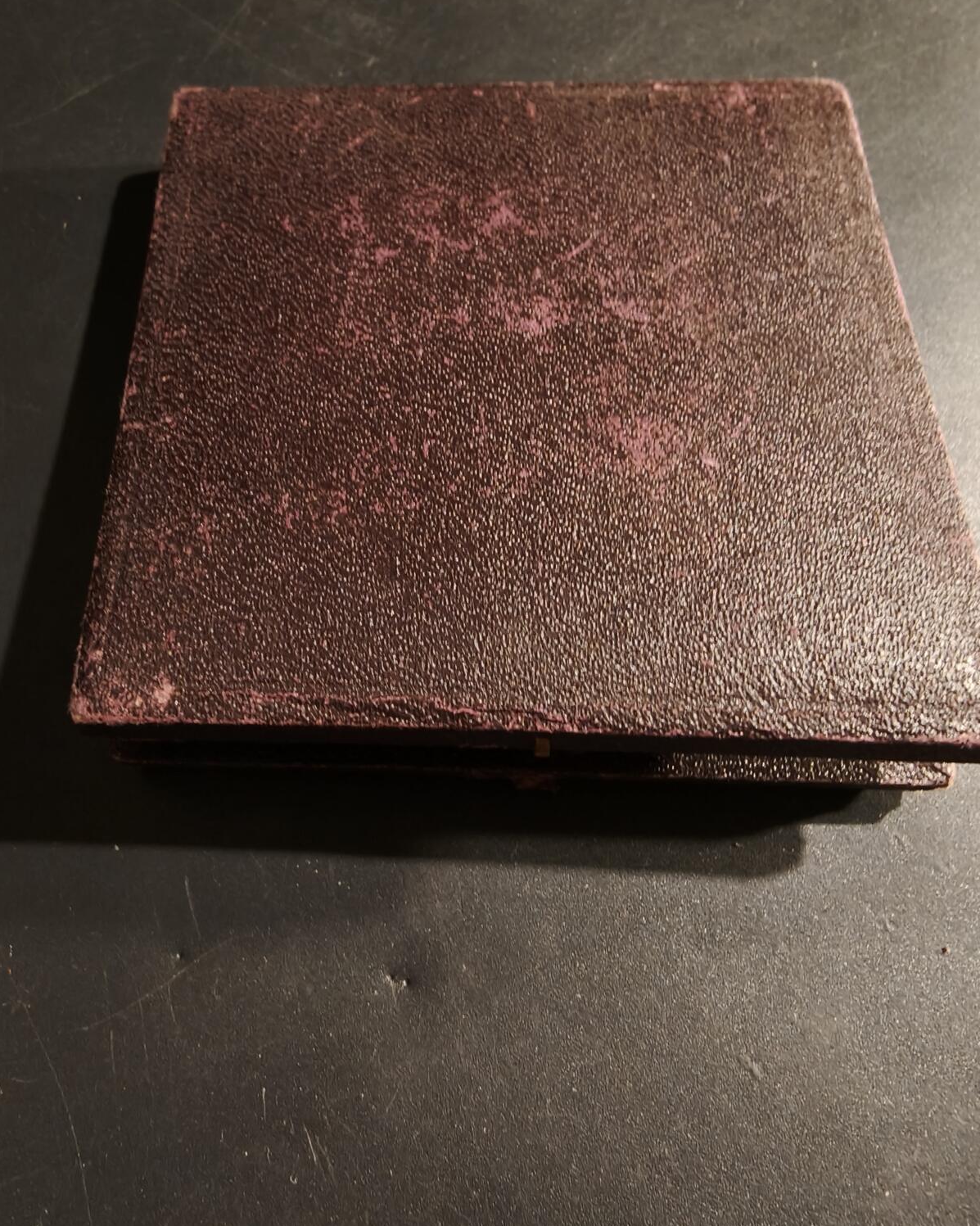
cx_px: 524
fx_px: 979
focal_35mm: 27
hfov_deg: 53.1
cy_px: 676
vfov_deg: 63.9
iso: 320
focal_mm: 2.32
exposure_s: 1/66.9
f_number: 2
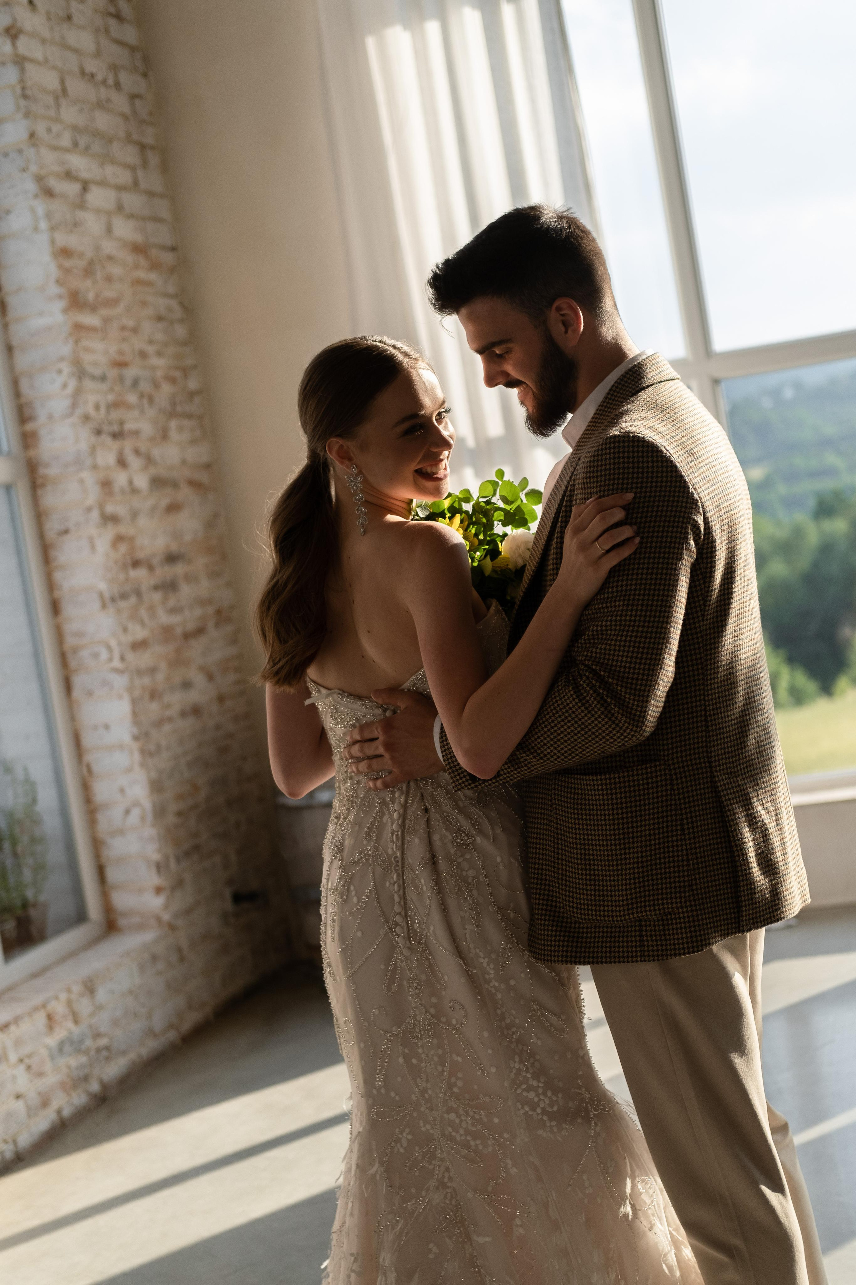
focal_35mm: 53
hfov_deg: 25.5
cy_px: 642
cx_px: 428
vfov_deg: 37.5
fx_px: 1890
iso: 320
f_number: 2
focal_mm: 35
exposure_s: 1/2000
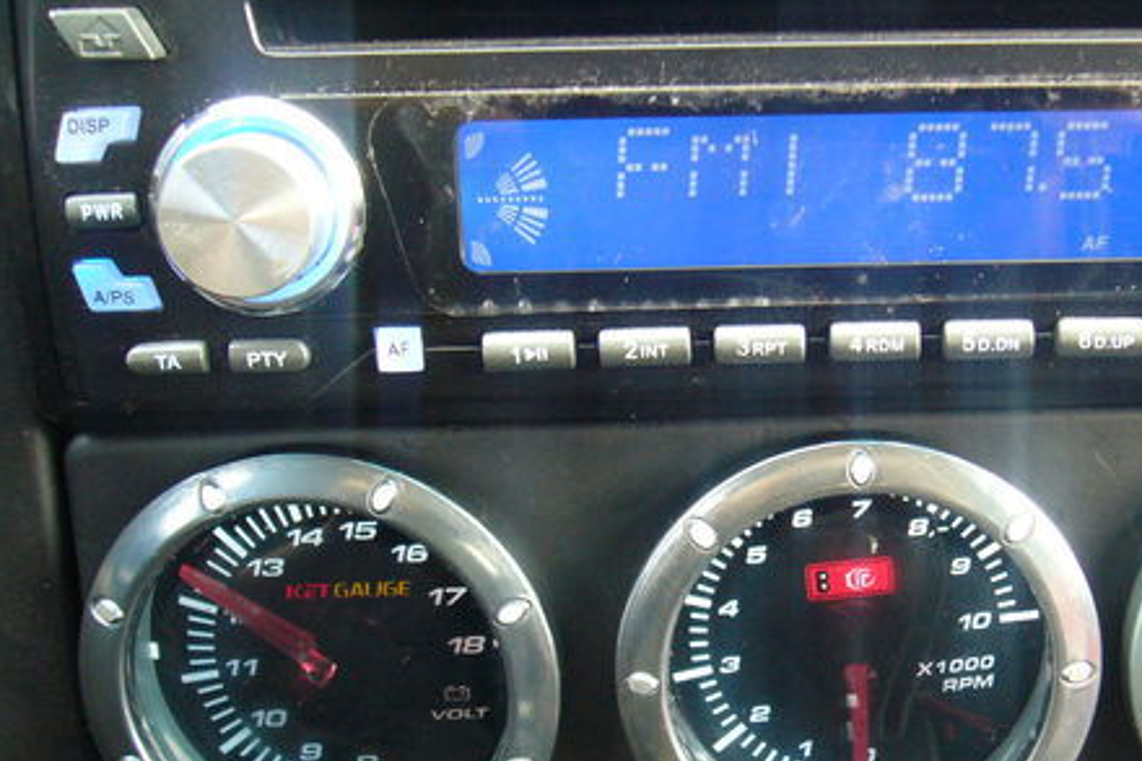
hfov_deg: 36.8
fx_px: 1681
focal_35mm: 53
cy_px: 431
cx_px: 825
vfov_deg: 25.5
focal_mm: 5.8
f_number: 2.8
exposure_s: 1/20
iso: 200
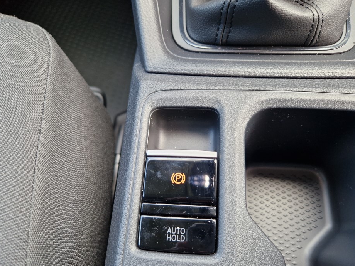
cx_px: 181
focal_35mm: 25
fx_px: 256
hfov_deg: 69.4
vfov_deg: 54.9
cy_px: 131
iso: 200
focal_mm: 5.4
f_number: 1.8
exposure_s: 1/180
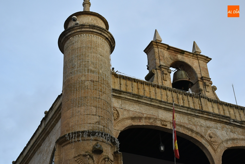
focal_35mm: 57
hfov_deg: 35.0
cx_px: 122
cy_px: 82
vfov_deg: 23.8
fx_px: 388
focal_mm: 38
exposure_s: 1/200
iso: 400
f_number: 7.1
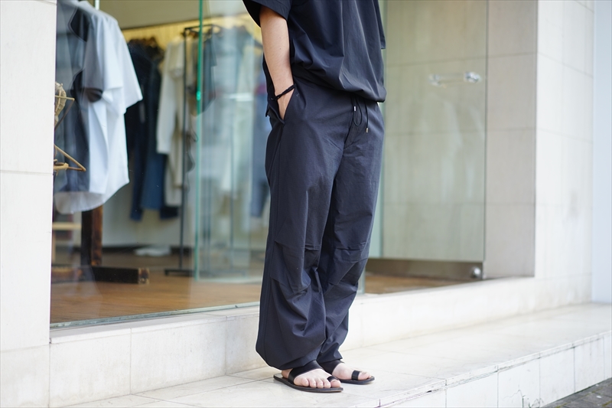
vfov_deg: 24.6
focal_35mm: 55
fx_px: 935
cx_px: 306
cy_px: 204
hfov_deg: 36.3
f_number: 1.8
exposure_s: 1/200
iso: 100
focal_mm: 55
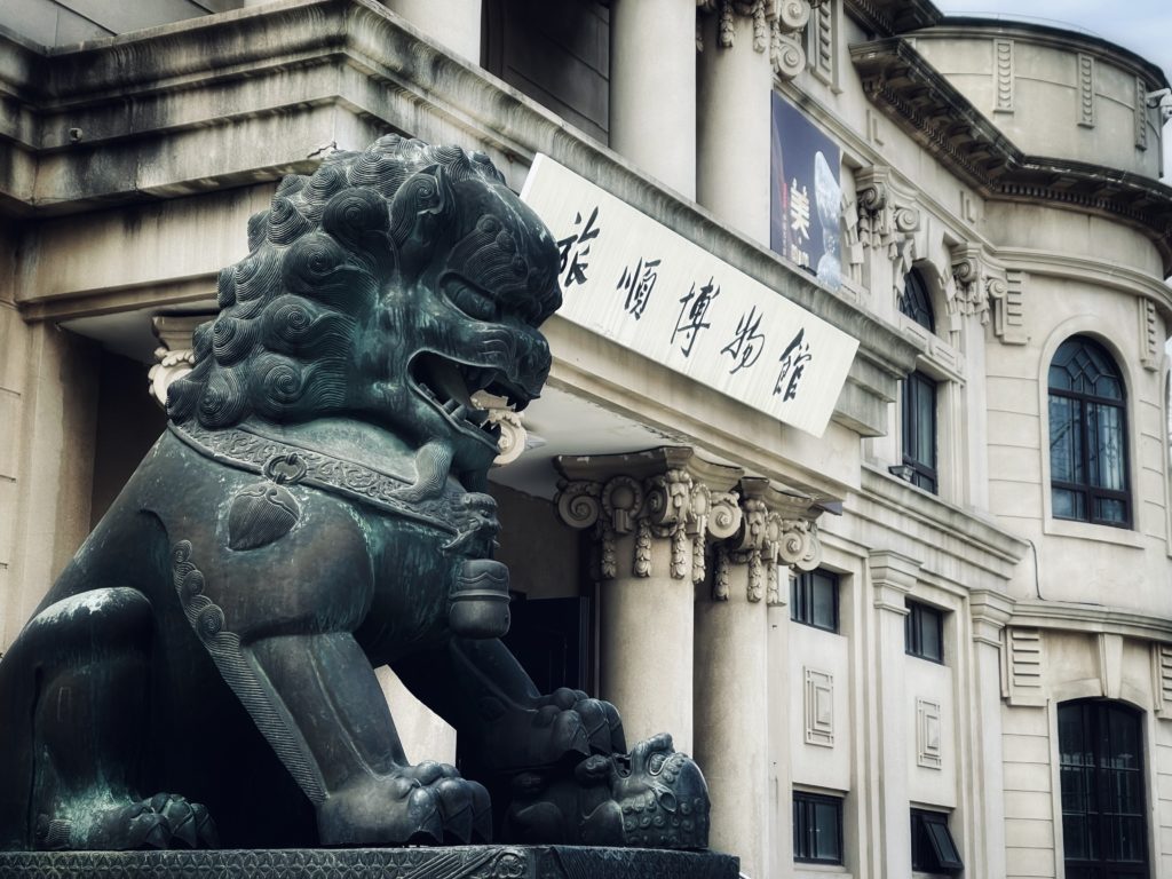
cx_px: 586
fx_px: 2167
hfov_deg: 30.3
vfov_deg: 22.9
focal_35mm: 64
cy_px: 440
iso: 20
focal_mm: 7.5
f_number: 2.2
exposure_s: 1/506
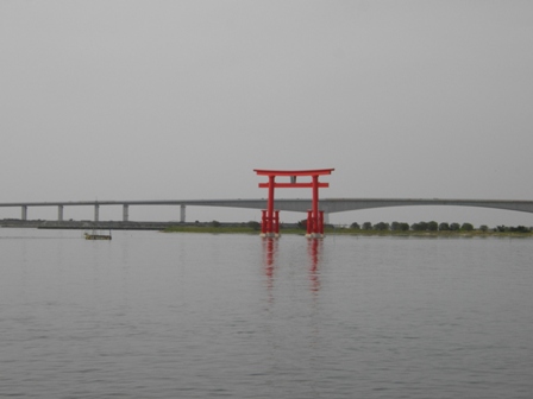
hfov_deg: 25.3
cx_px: 266
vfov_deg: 19.1
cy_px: 200
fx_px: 1186
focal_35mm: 77
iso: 100
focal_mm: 13.7
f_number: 8.9
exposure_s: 1/320
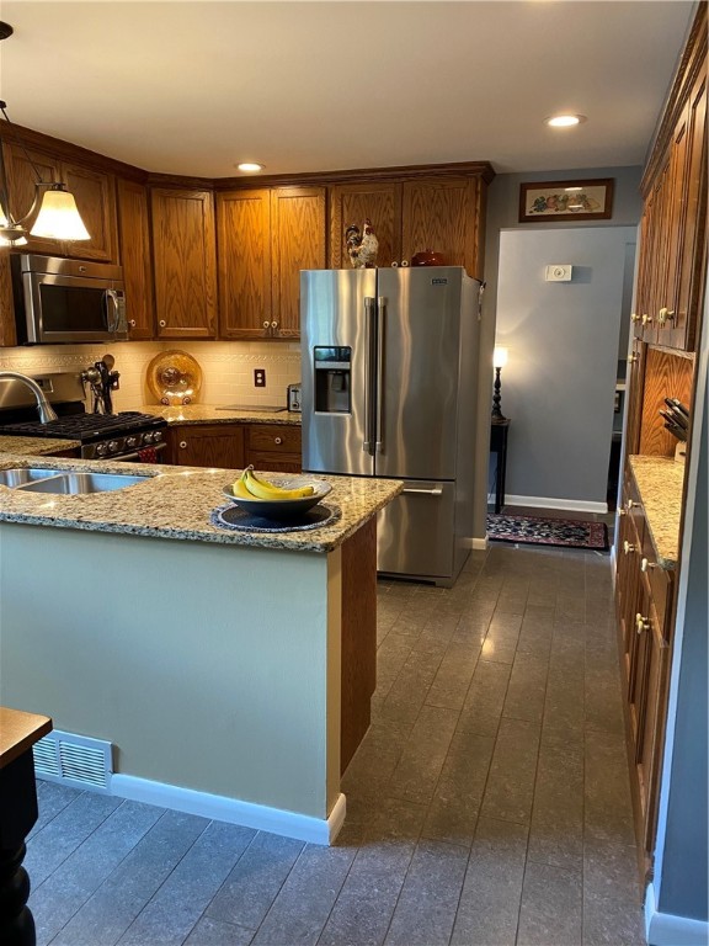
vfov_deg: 67.3
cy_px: 473
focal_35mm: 26
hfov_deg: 53.1
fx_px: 710
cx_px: 354
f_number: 1.8
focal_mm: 4.25
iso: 200
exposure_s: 1/60
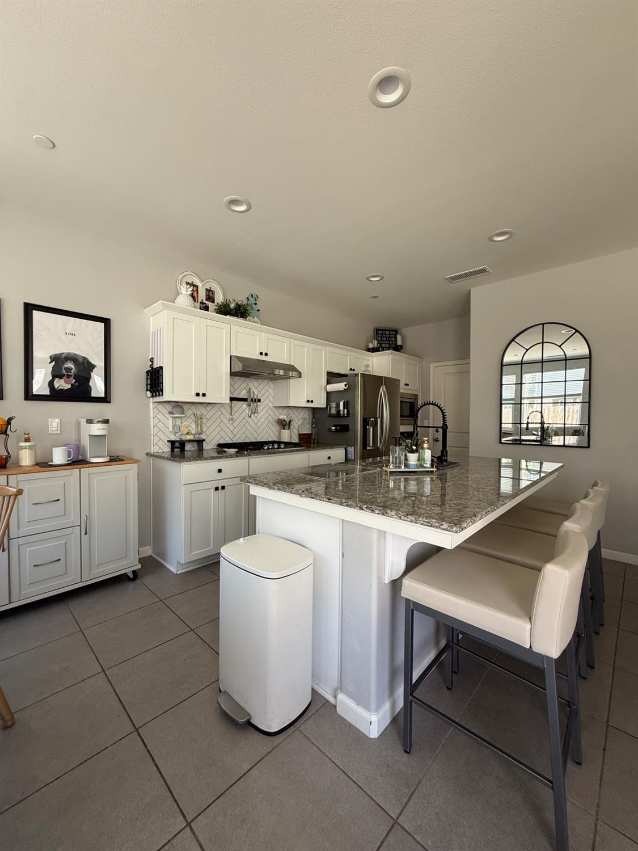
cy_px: 426
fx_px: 344
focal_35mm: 14
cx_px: 319
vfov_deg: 102.1
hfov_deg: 85.7
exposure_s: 1/99
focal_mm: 2.22
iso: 125
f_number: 2.2
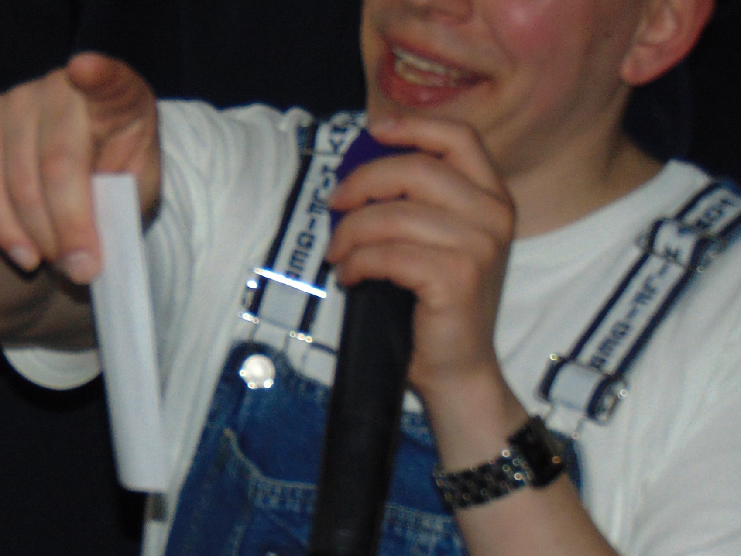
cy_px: 301
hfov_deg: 8.5
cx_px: 110
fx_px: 4967
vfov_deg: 6.4
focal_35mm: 232
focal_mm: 19.4
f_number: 3.9
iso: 500
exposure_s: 1/60
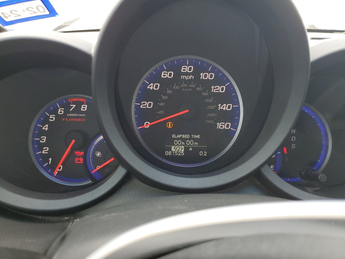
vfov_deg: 53.1
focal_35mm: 26
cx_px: 172
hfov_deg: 67.3
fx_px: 259
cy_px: 130
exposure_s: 1/125
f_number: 1.5
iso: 50
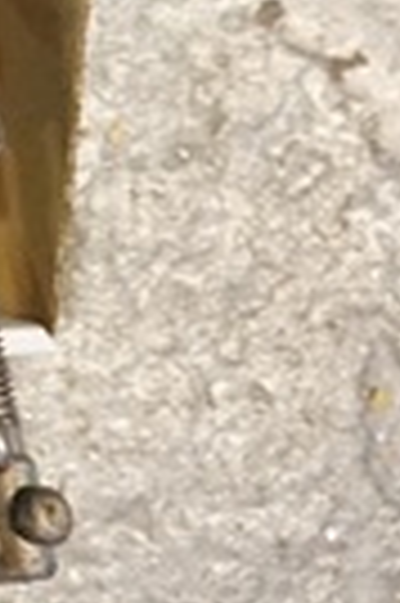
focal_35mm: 129
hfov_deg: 8.6
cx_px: -840
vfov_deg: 14.9
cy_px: -256
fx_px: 2155
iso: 3200
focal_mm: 16
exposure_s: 1/80
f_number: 3.5
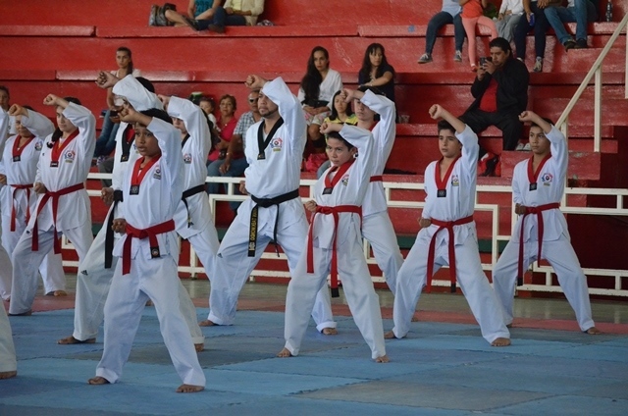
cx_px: 314
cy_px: 208
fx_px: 2220
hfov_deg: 16.1
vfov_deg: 10.7
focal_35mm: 128
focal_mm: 85
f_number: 5
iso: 5000
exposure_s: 1/1000
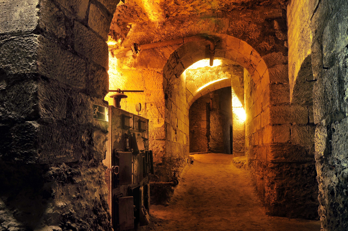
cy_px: 116
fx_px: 246
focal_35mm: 26
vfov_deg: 50.3
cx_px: 174
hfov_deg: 70.5
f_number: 8
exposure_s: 30
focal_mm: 17
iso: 200
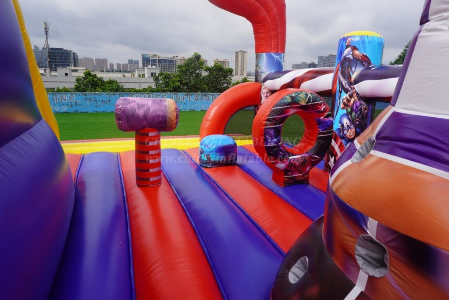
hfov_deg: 73.7
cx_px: 224
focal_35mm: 24
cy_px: 150
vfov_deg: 53.1
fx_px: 299
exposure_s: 1/125
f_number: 9
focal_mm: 16
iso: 100
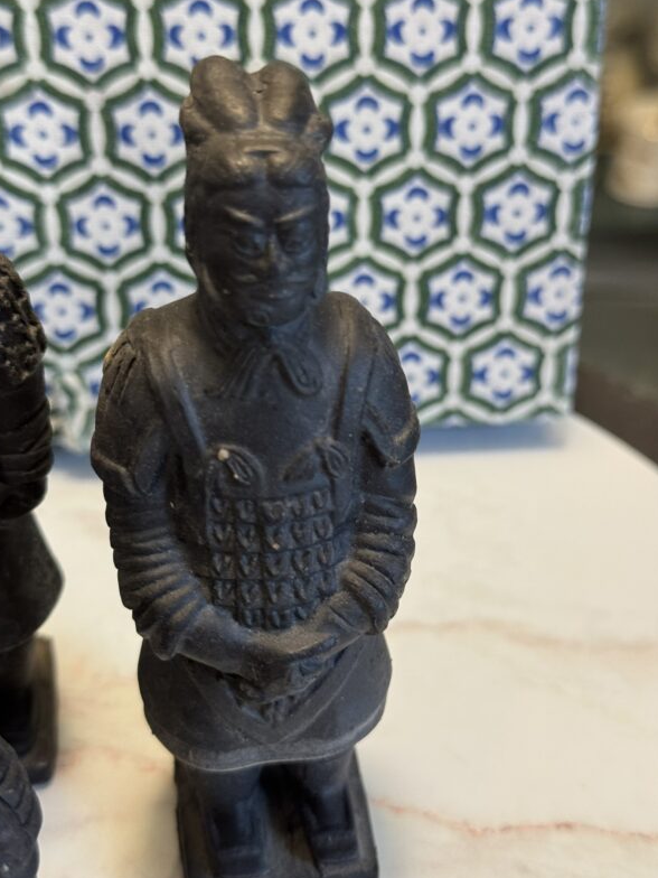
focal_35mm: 49
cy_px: 437
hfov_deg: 29.7
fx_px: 1242
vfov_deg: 38.9
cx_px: 327
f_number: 1.78
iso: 250
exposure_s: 1/60
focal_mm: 6.76
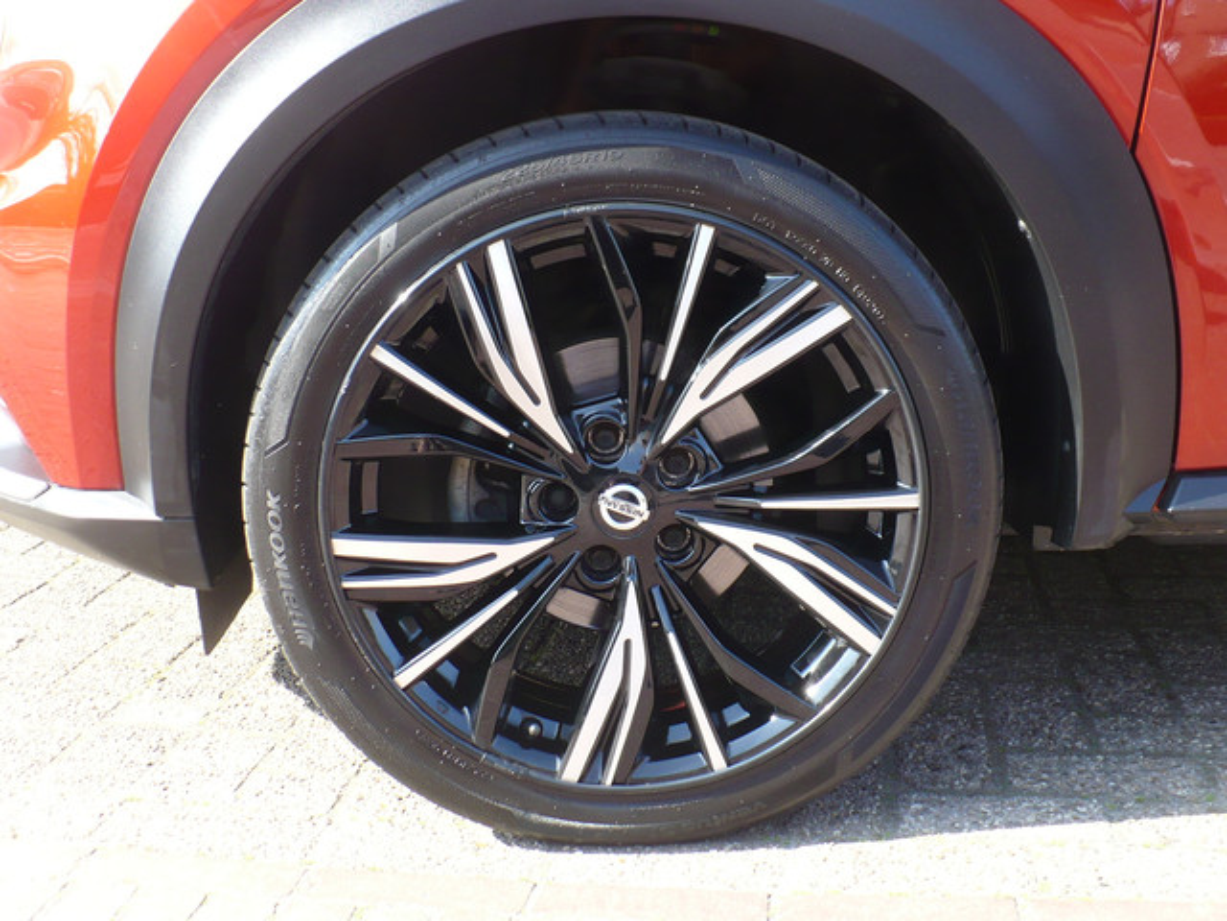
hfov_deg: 42.9
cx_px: 614
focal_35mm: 44
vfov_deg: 32.9
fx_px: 1560
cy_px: 460
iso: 100
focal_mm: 6.1
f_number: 2.8
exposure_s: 1/160
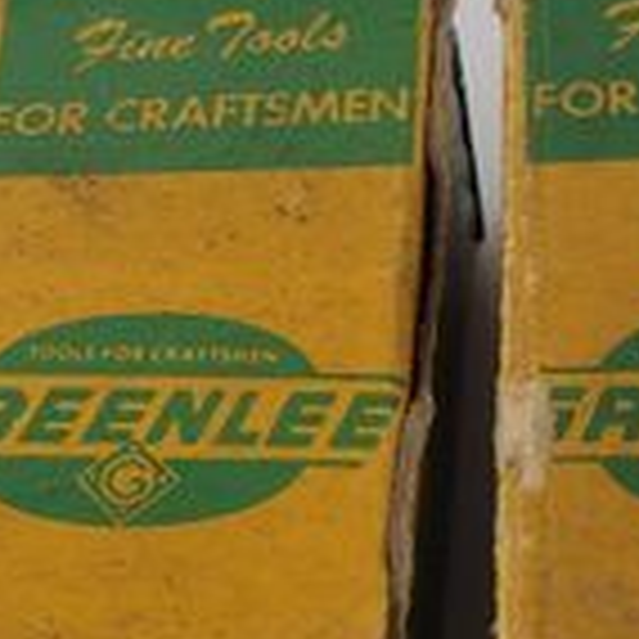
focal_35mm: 79
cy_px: 398
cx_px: 466
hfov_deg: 21.8
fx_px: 1650
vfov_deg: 21.9
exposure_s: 1/160
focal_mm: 6.64
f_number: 4.7
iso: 200
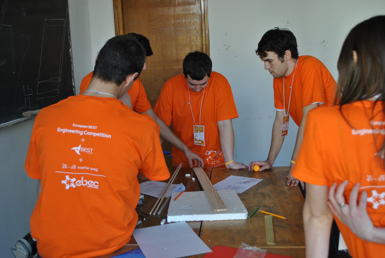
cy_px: 129
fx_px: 466
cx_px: 192
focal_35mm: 44
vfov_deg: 30.9
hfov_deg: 44.9
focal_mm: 29
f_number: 4.5
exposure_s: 1/40
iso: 200
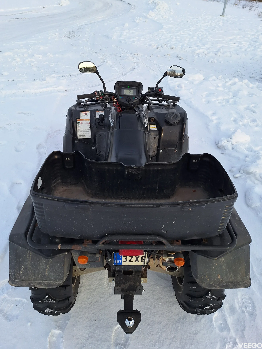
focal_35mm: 24
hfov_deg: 56.8
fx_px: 242
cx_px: 127
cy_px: 168
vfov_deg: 71.6
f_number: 1.8
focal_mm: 5.54
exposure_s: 1/714
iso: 40
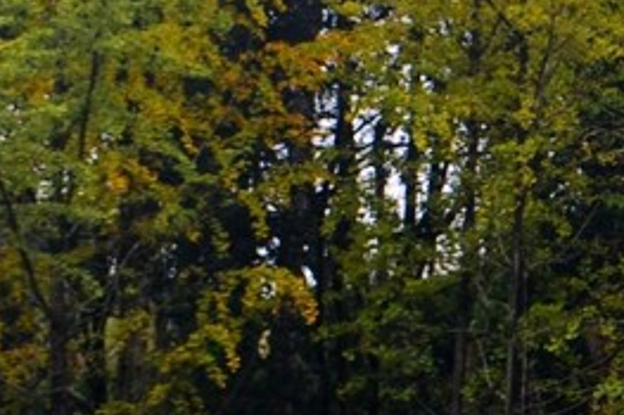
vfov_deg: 4.0
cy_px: 153
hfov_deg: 6.1
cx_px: 313
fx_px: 5873
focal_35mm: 339
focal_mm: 55
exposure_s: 1/60
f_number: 8
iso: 400
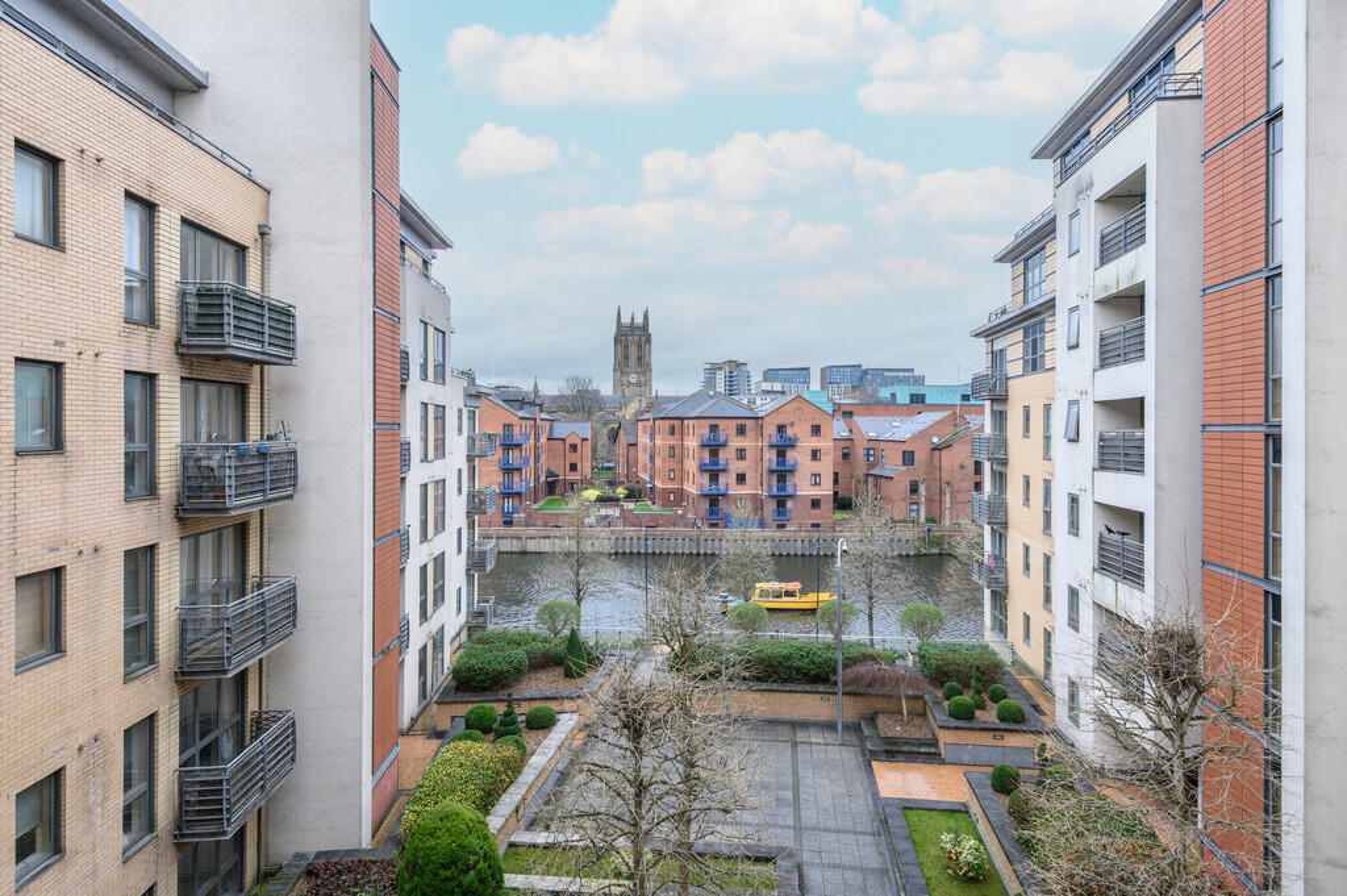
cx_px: 674
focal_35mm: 19
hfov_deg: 87.0
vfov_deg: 64.5
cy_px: 448
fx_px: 710
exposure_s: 1/200
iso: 500
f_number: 8
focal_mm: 19
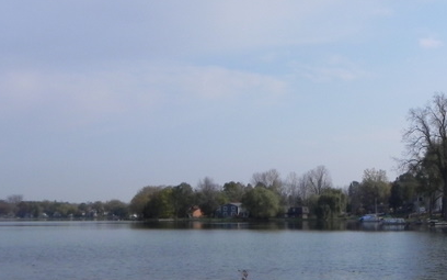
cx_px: 365
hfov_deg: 36.1
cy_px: 209
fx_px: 658
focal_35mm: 54
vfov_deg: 23.7
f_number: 8
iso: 160
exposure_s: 1/444
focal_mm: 4.6
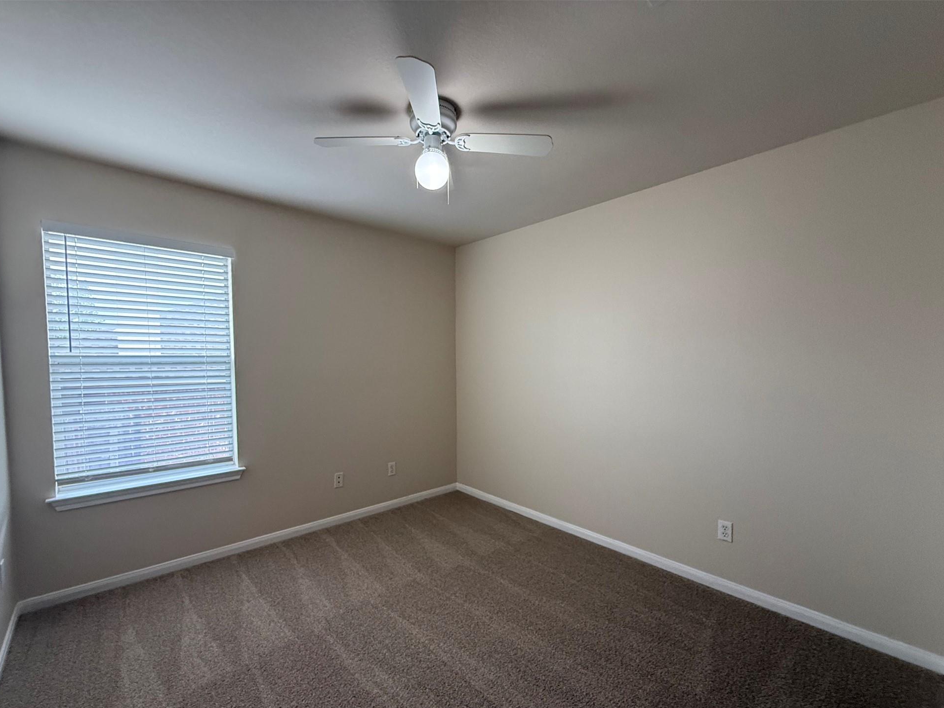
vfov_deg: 81.6
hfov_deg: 98.2
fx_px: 409
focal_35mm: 15
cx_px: 469
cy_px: 379
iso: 320
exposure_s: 1/99
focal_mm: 2.22
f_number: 2.2
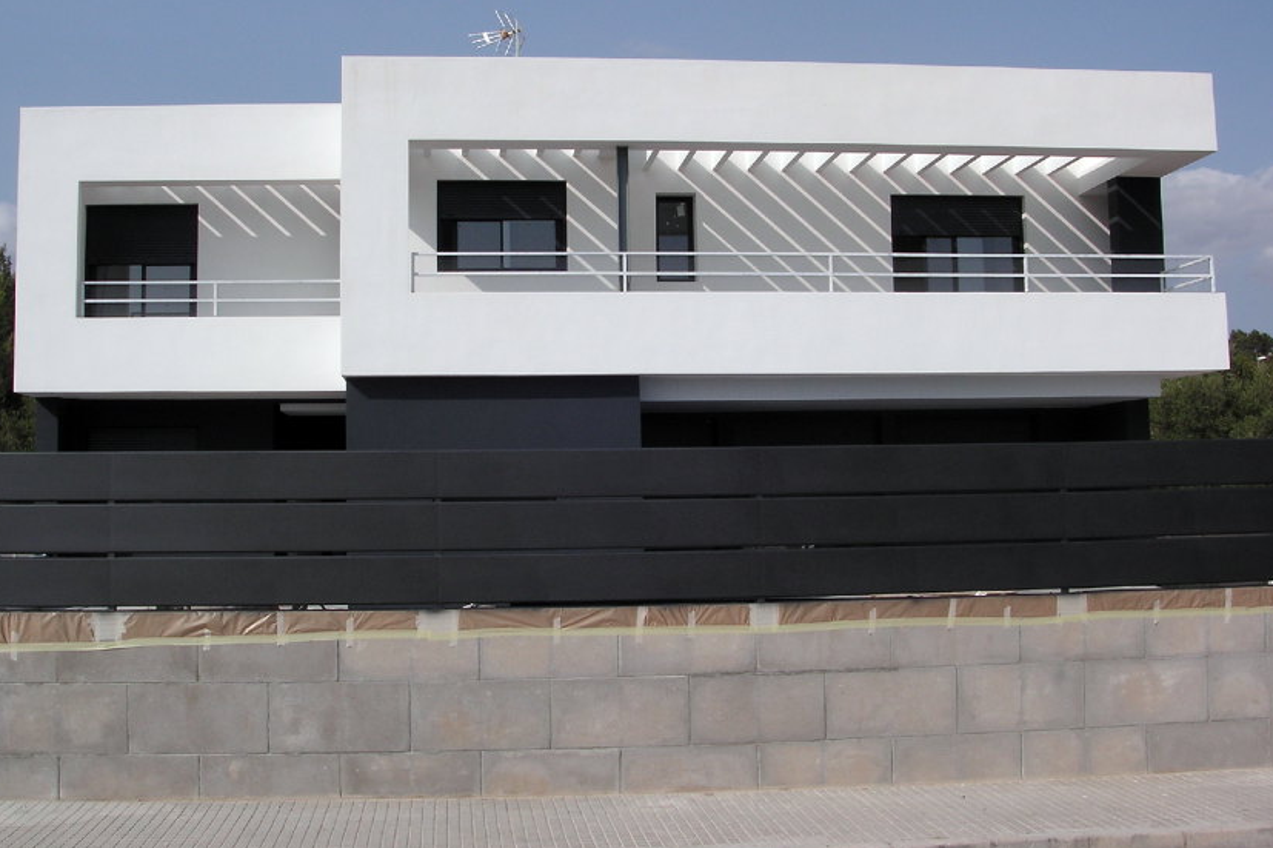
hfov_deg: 45.4
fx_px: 1520
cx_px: 633
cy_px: 367
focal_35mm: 43
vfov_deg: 31.1
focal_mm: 6.3
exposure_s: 1/350
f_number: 6.6
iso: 50
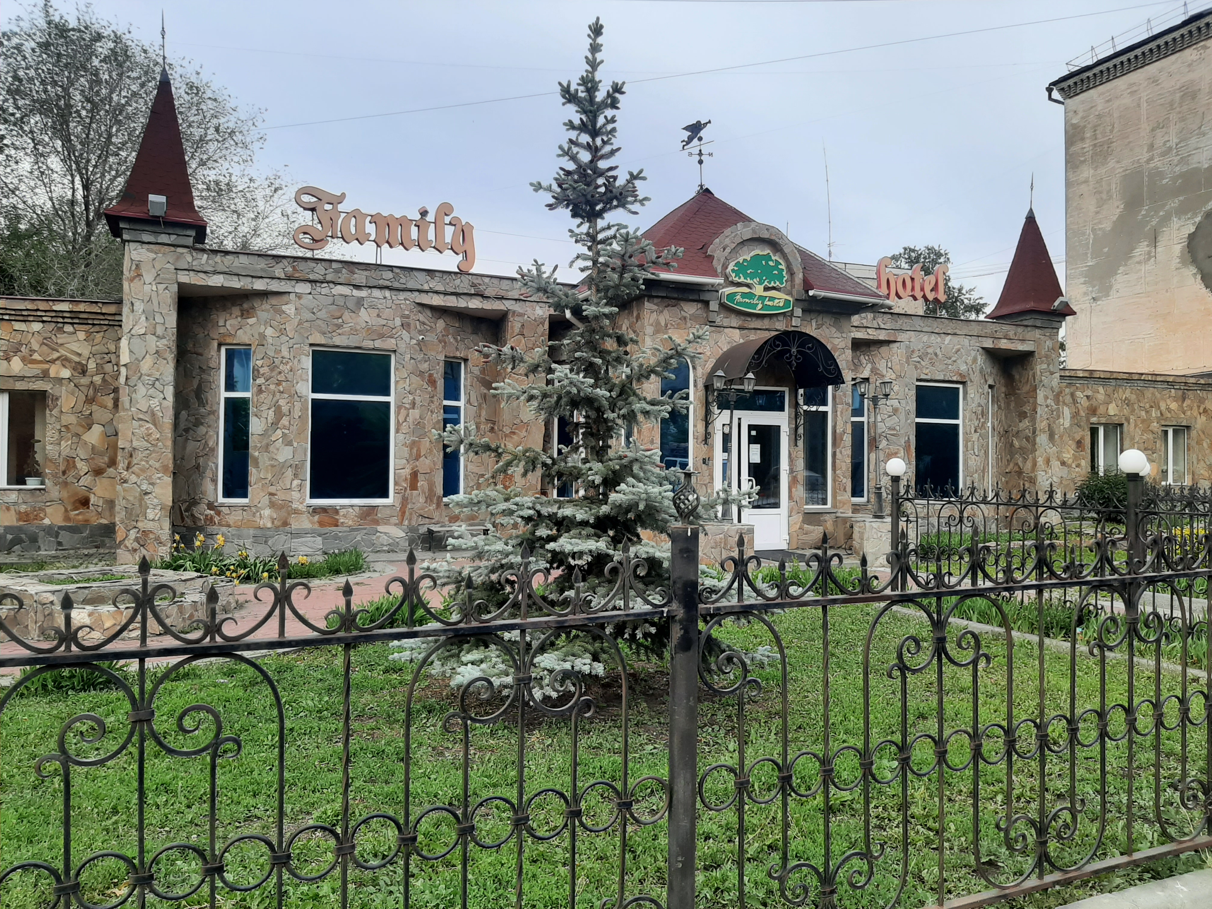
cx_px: 606
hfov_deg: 67.3
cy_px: 454
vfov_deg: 53.1
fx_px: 910
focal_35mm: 26
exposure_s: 1/284
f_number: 1.7
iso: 40
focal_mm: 3.93
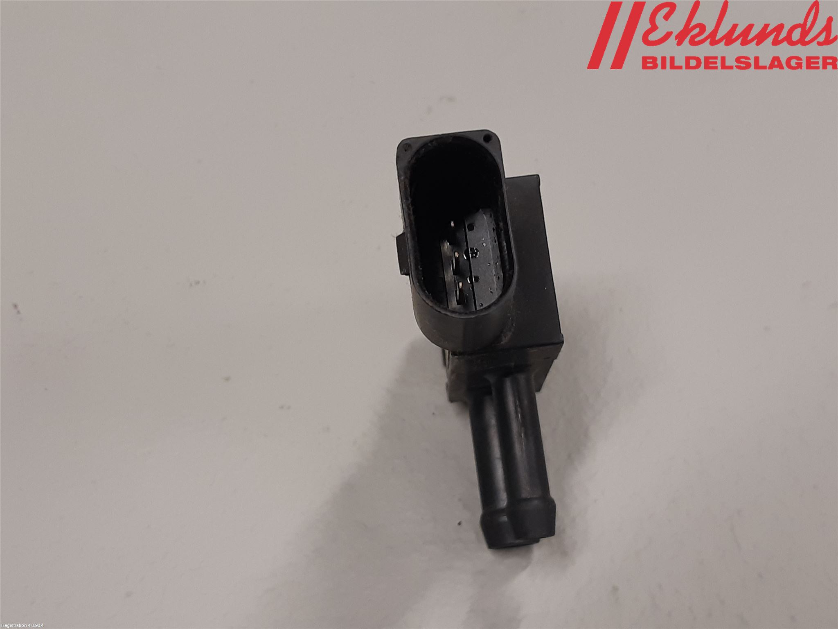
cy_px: 314
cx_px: 419
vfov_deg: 53.1
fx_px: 629
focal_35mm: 26
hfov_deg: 67.3
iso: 100
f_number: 1.7
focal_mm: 3.93
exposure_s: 1/50
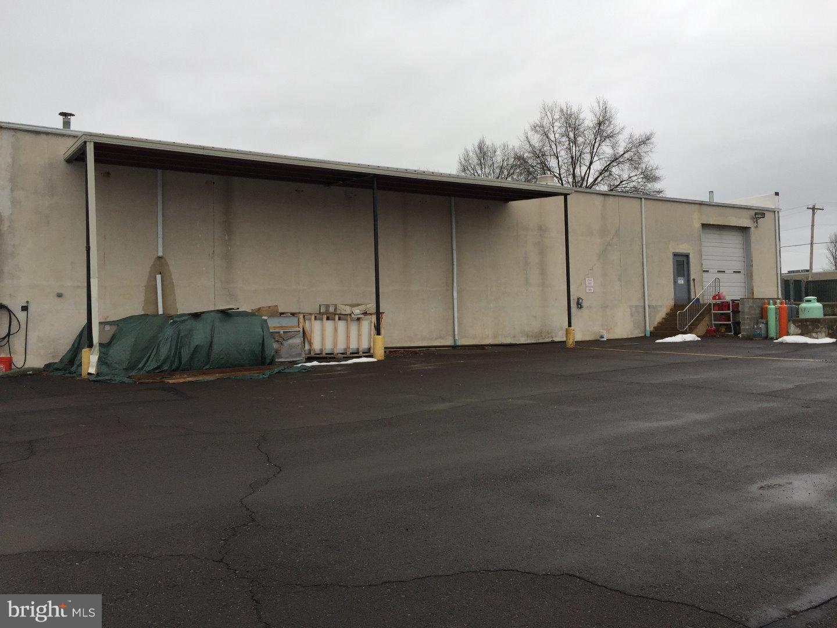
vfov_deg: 48.2
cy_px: 314
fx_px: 701
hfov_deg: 61.7
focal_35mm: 29
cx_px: 418
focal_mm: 4.15
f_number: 2.2
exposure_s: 1/399
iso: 32
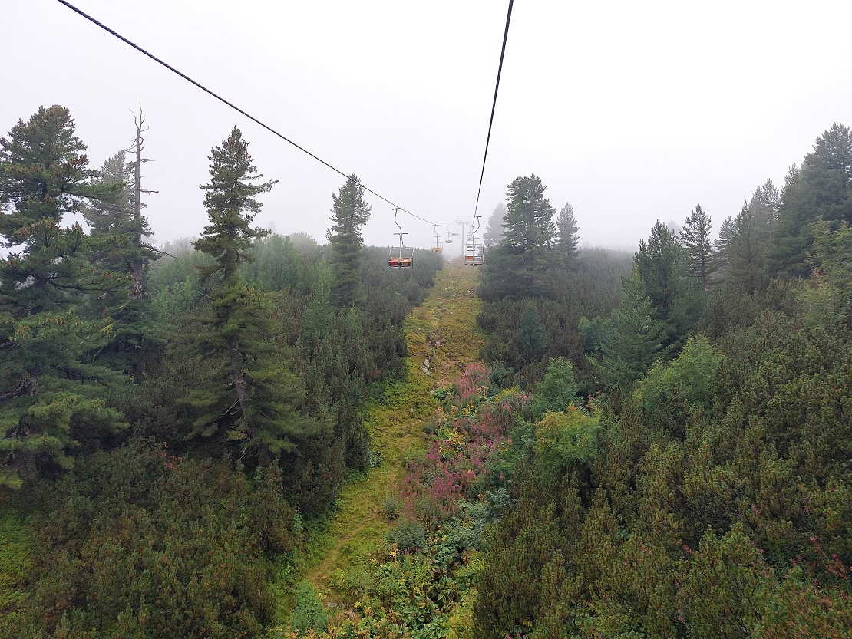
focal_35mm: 24
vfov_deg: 56.8
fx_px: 591
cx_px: 426
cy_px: 320
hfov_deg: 71.6
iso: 25
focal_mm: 5.23
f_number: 1.8
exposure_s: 1/460
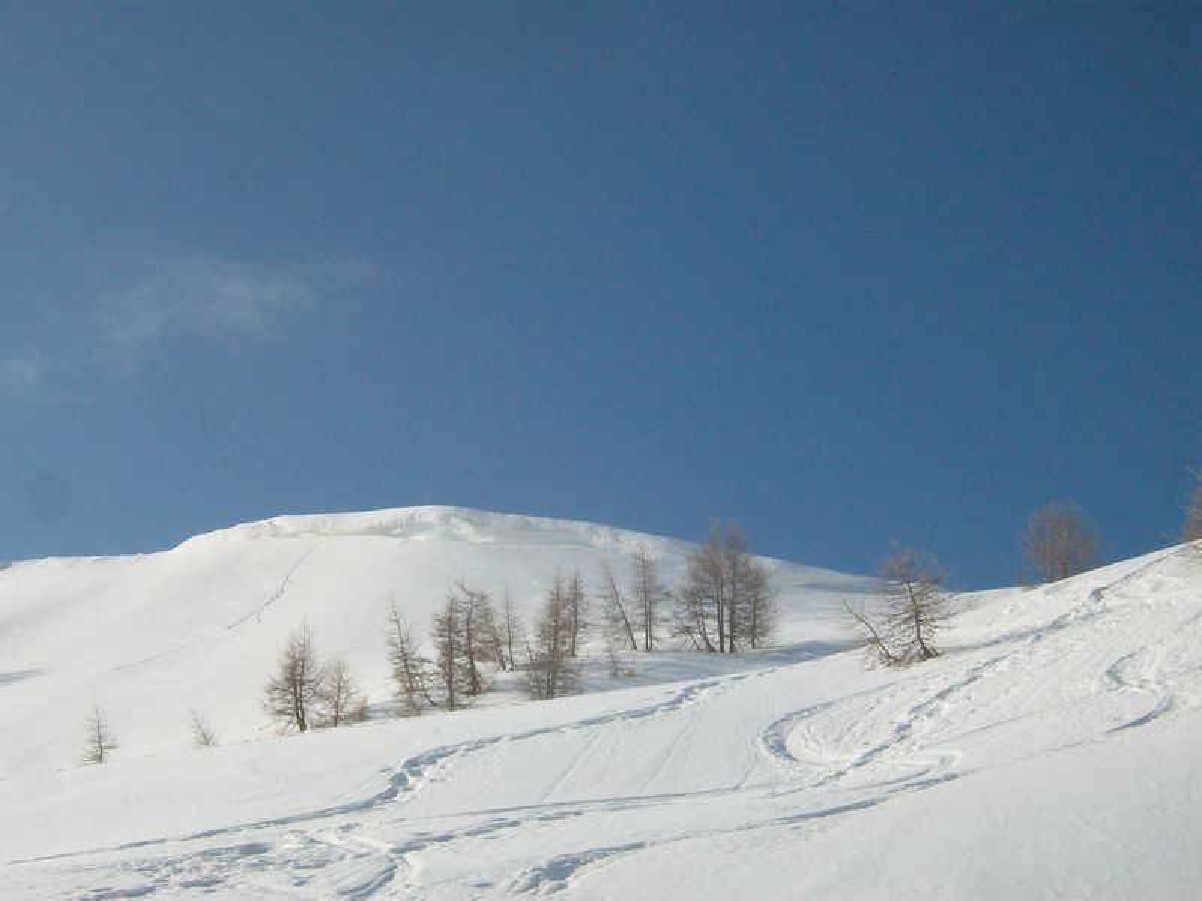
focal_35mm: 66
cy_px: 450
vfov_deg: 22.3
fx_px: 2292
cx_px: 601
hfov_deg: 29.4
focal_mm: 11
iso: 80
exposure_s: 1/500
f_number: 7.9
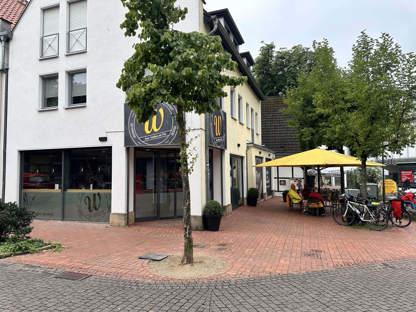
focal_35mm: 24
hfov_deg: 71.6
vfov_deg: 56.8
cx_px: 208
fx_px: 288
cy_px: 156
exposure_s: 1/2155
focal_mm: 6.86
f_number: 1.78
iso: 80
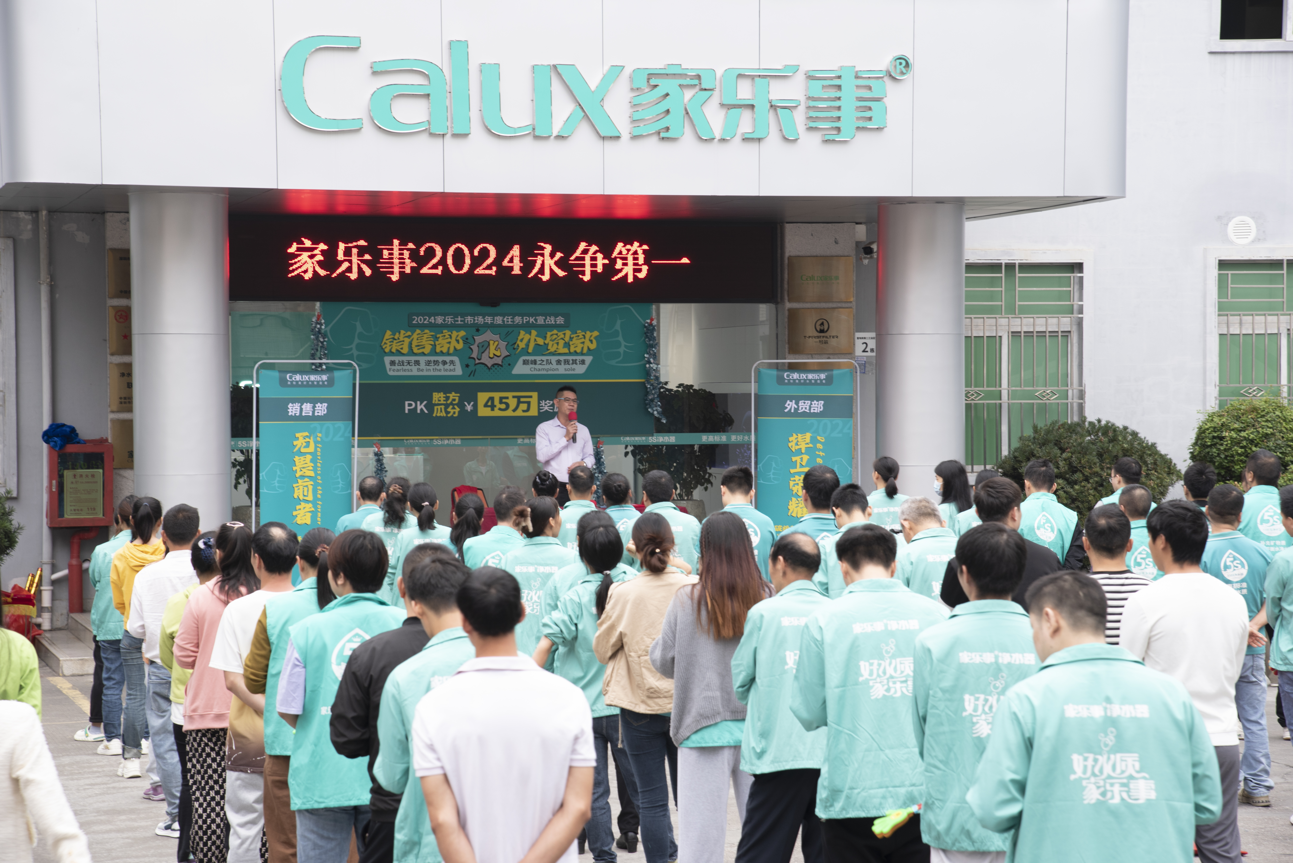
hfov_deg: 22.1
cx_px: 646
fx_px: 3305
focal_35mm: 92
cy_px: 432
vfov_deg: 14.9
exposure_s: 1/30
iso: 320
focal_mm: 92
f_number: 8
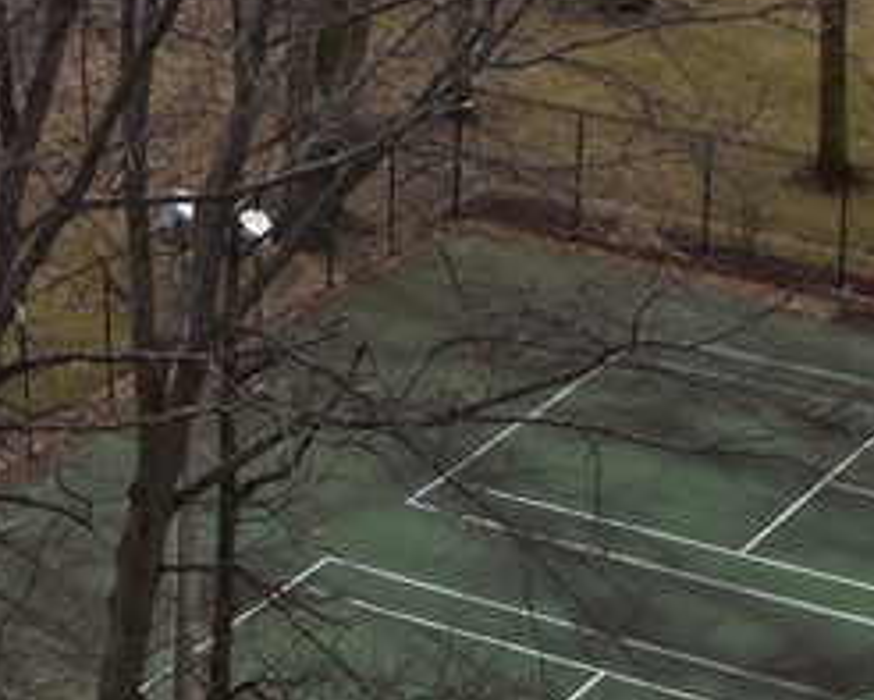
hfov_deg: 12.3
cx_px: -480
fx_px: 3856
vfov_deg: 9.9
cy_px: -533
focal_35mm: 149
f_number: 10
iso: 180
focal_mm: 24
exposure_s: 1/200
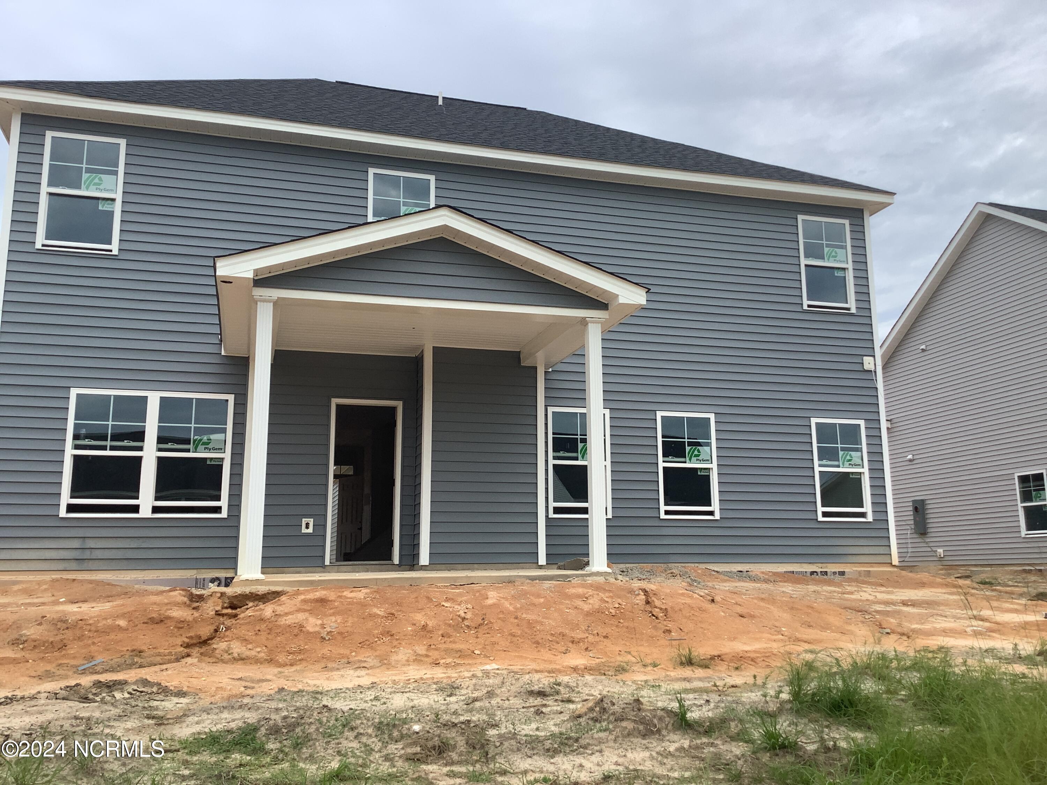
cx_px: 524
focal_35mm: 31
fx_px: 938
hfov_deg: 58.4
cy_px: 392
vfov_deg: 45.4
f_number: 2.4
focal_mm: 3.3
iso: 25
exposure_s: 1/741
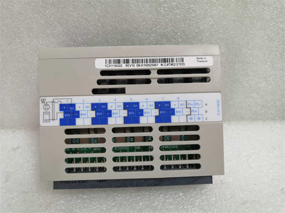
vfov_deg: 51.4
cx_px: 142
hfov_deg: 65.3
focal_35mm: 27
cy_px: 106
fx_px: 222
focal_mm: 3.95
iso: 160
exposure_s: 1/50
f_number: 1.8
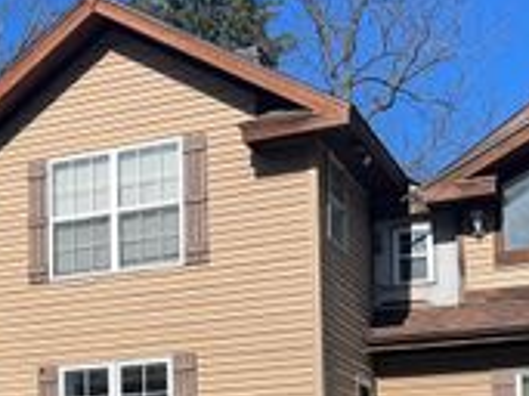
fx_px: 1115
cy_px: 444
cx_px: 96
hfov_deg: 26.1
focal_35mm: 73
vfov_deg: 19.3
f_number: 1.6
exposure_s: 1/4202
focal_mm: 5.1
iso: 32
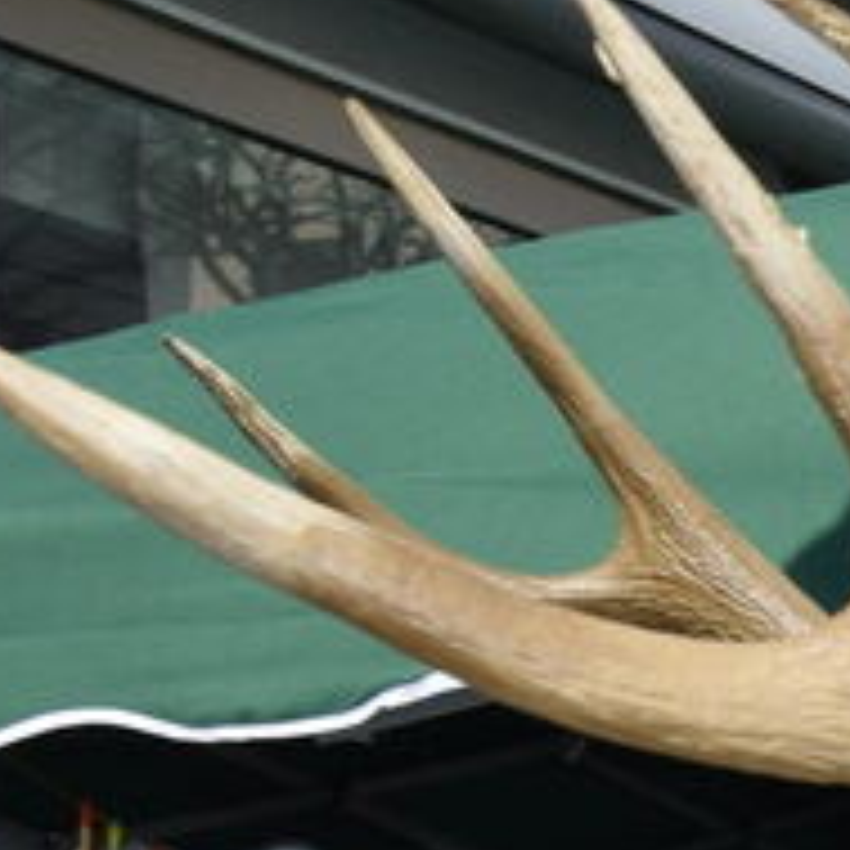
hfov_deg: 8.9
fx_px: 4714
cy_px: 1187
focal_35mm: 170
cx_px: 2273
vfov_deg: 10.0
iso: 100
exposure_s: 1/200
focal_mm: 21
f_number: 9
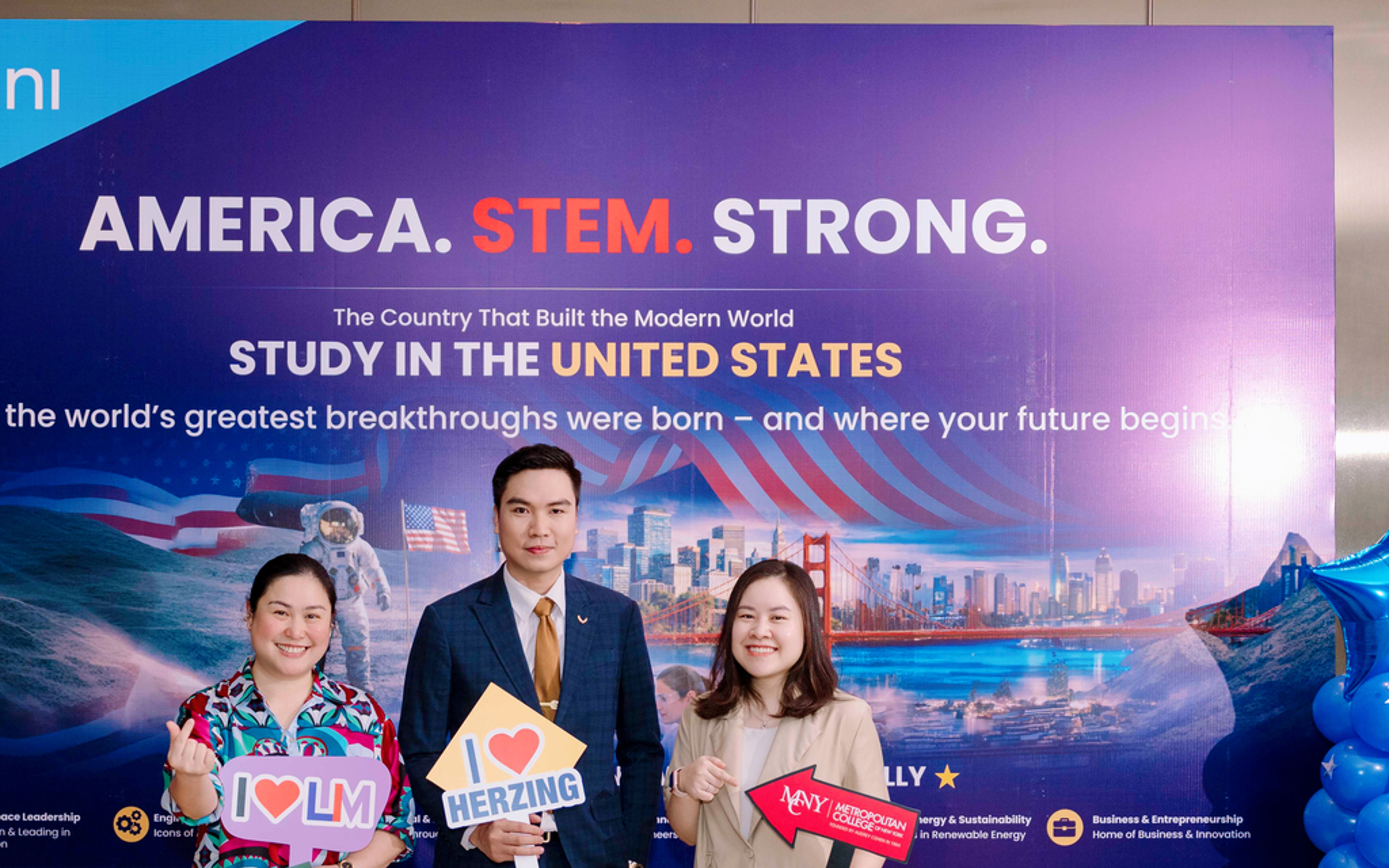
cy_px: 696
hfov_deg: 40.0
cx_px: 513
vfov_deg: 25.4
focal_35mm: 50
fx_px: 1893
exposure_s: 1/160
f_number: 2.8
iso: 800
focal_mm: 31
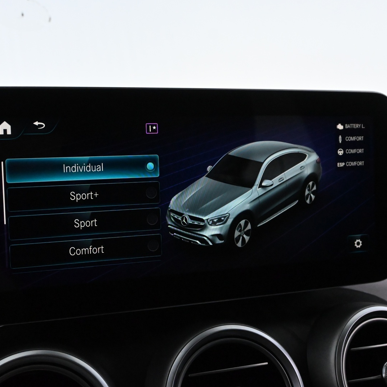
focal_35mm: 50
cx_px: 187
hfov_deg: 34.0
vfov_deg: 34.0
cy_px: 193
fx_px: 632
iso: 6400
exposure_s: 1/100
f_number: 5.6
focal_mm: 26
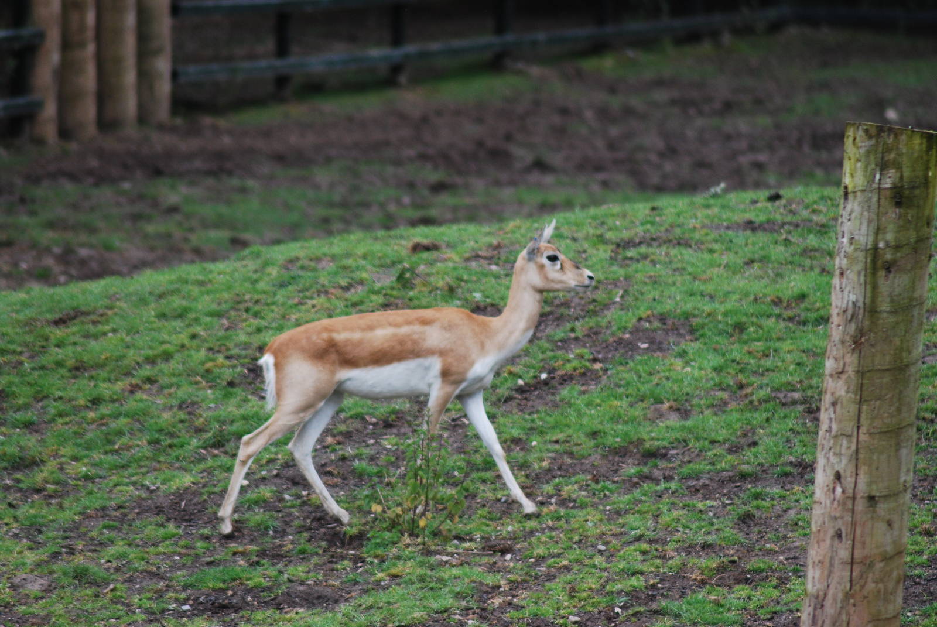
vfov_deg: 3.1
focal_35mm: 450
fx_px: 11726
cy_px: 314
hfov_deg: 4.6
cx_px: 468
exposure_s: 1/500
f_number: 5.6
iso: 400
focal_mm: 300
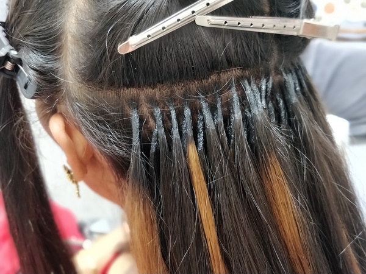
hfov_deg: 71.6
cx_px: 183
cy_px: 137
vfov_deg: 56.8
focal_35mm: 24
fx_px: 254
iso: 2000
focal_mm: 4.1
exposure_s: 1/33
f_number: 1.7
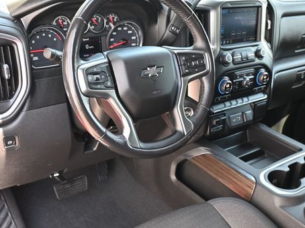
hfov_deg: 44.2
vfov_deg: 33.8
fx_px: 376
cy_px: 114
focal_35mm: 43
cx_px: 157
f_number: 4
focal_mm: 21
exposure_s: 1/125
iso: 720
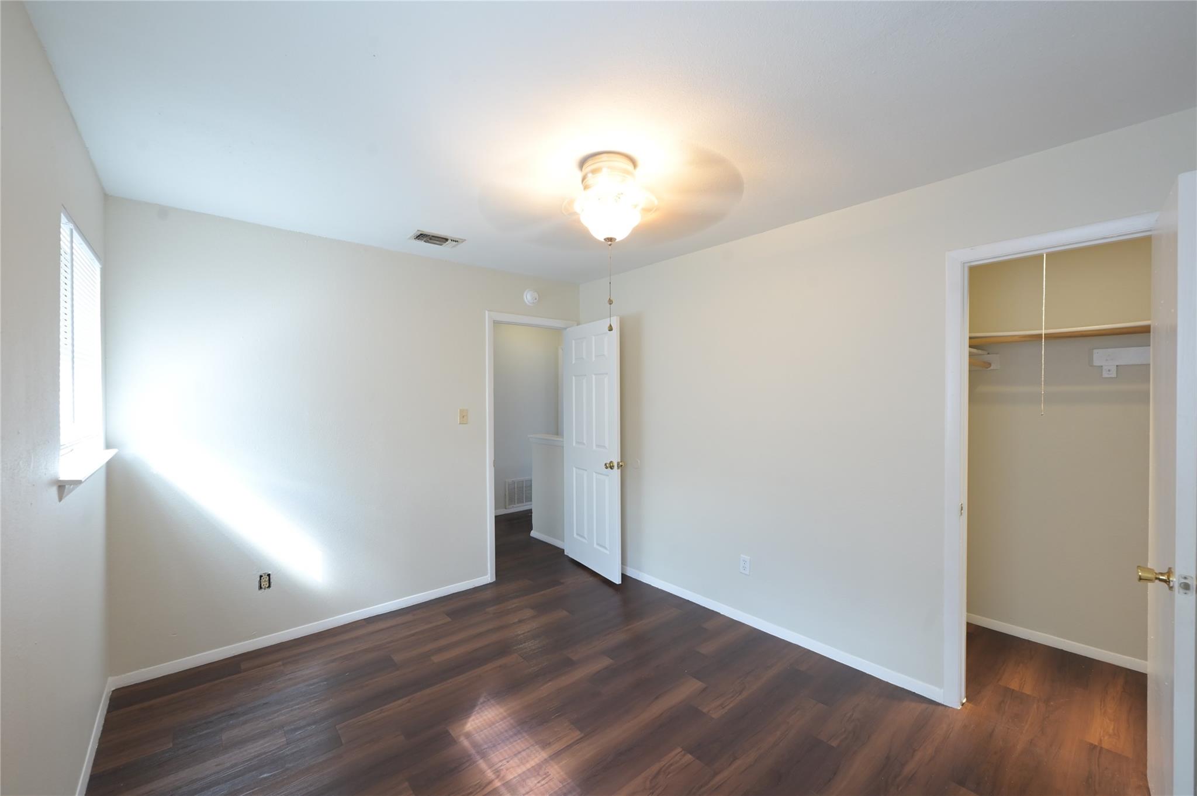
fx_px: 465
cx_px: 598
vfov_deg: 81.1
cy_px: 398
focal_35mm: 14
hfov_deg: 104.3
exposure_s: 1/15
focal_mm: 14
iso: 900
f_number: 8
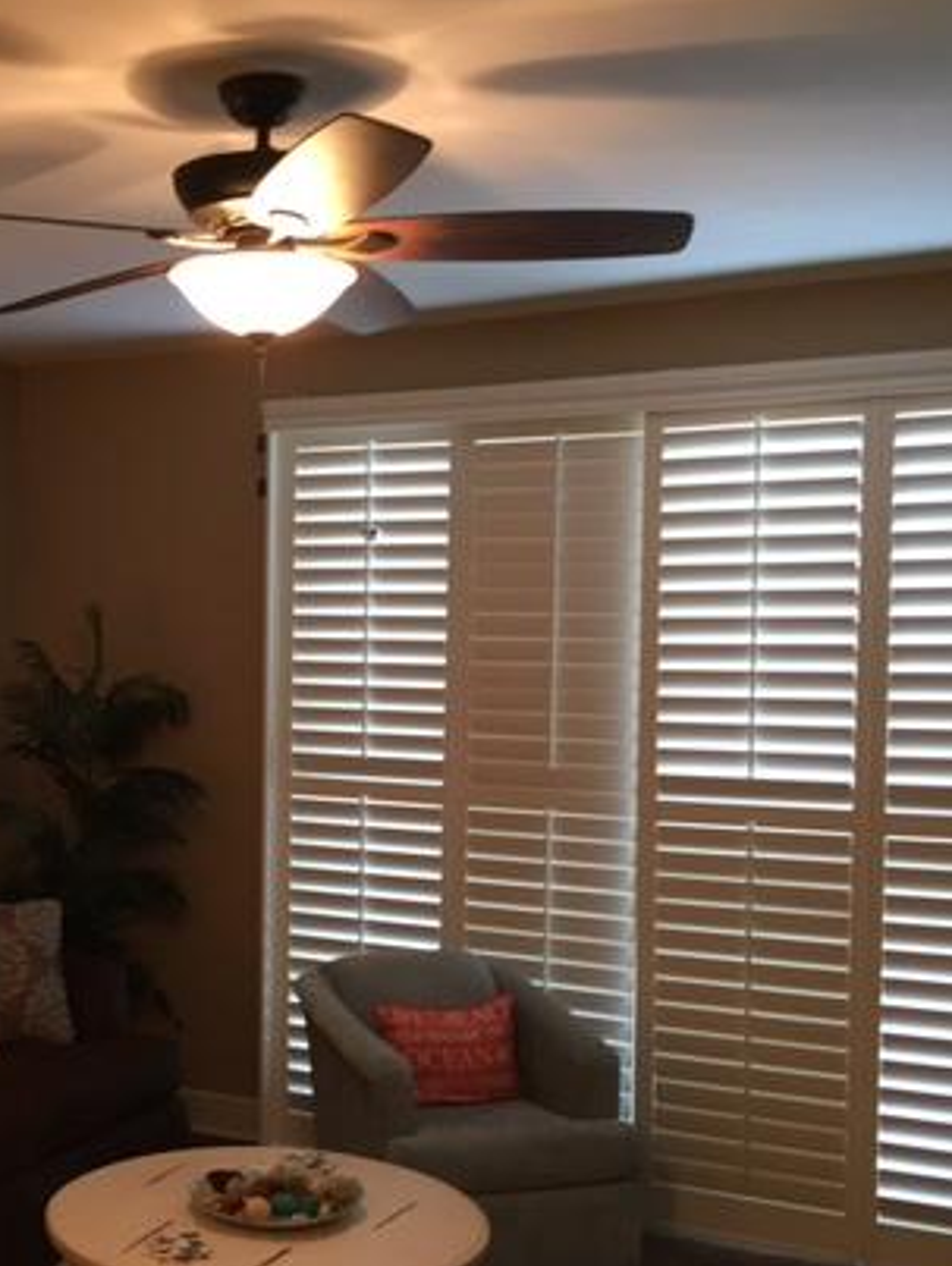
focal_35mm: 46
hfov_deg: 30.7
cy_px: 738
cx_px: 167
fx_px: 1684
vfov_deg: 41.1
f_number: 2.2
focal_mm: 4.15
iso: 80
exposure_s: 1/30
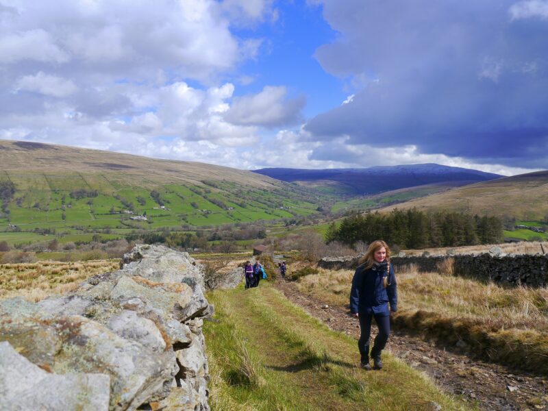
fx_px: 507
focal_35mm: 32
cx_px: 274
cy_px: 206
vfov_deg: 44.2
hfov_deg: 56.8
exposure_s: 1/500
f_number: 8
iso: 160
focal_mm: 16
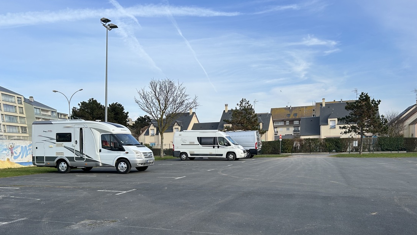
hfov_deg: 62.6
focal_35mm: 31
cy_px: 157
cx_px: 212
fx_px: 343
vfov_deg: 37.4
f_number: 1.5
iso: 50
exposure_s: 1/2513
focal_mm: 5.7
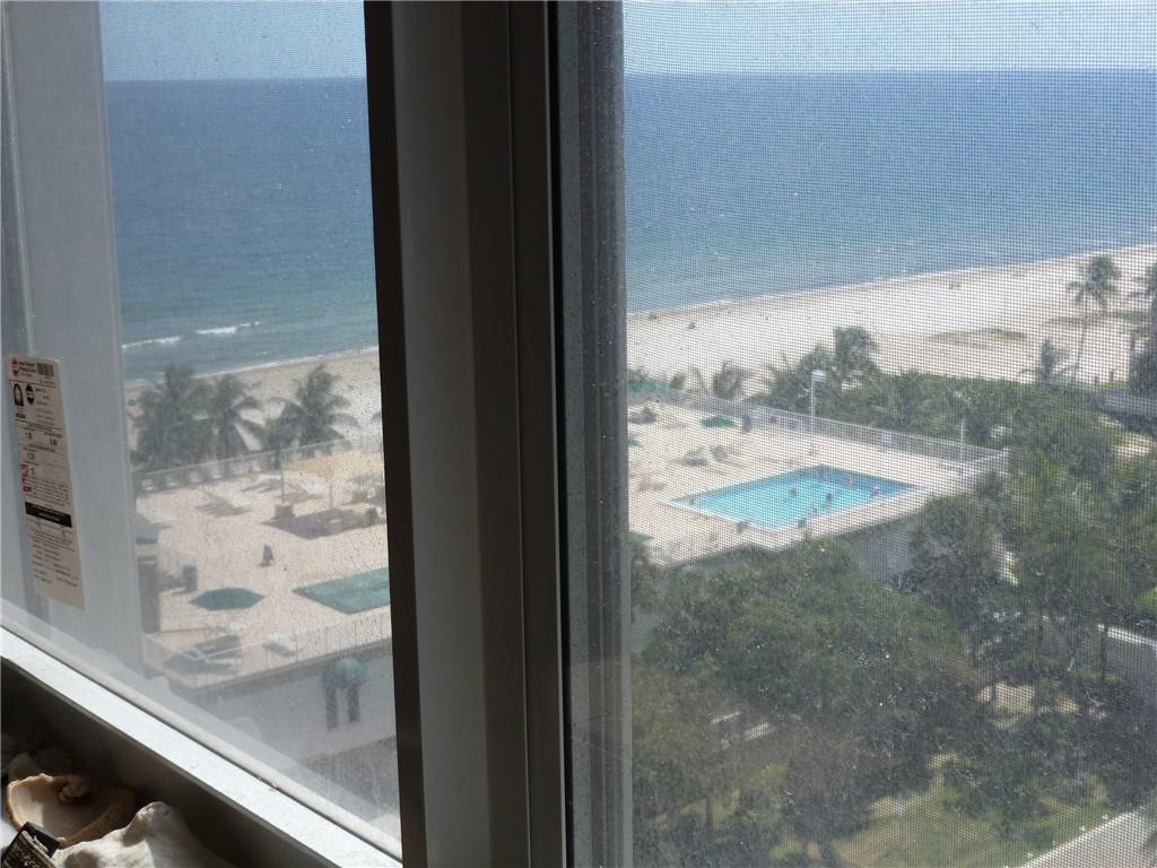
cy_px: 434
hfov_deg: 38.9
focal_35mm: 49
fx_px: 1638
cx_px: 578
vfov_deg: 29.7
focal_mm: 8.7
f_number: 4.1
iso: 100
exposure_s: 1/200
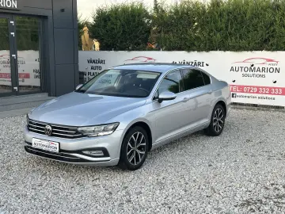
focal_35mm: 48
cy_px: 107
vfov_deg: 30.3
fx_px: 395
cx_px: 142
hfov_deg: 39.7
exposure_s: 1/318
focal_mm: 6.86
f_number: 1.78
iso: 64
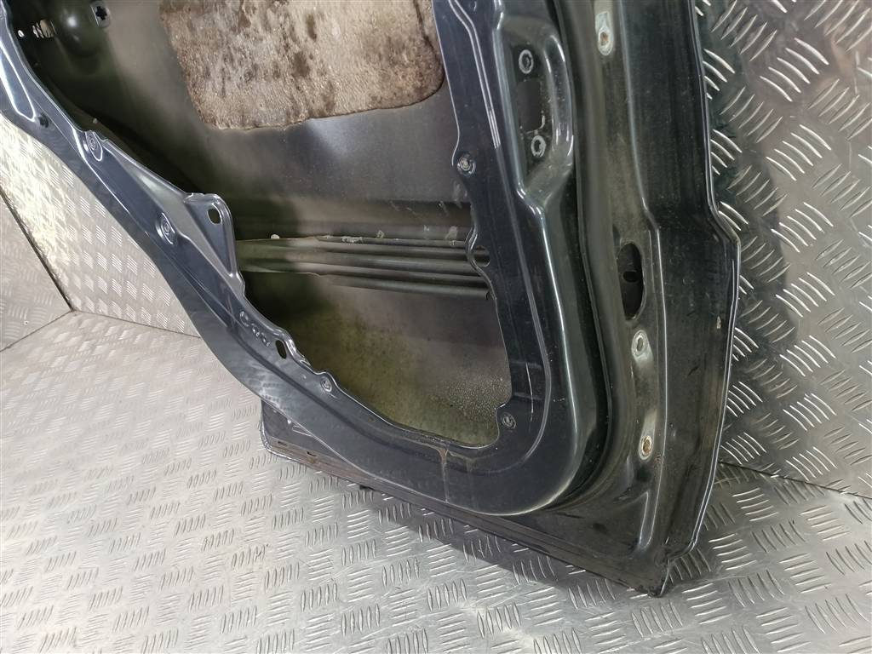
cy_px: 327
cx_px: 436
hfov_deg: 65.3
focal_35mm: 27
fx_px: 680
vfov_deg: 51.4
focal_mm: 4.11
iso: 218
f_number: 1.6
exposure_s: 1/50
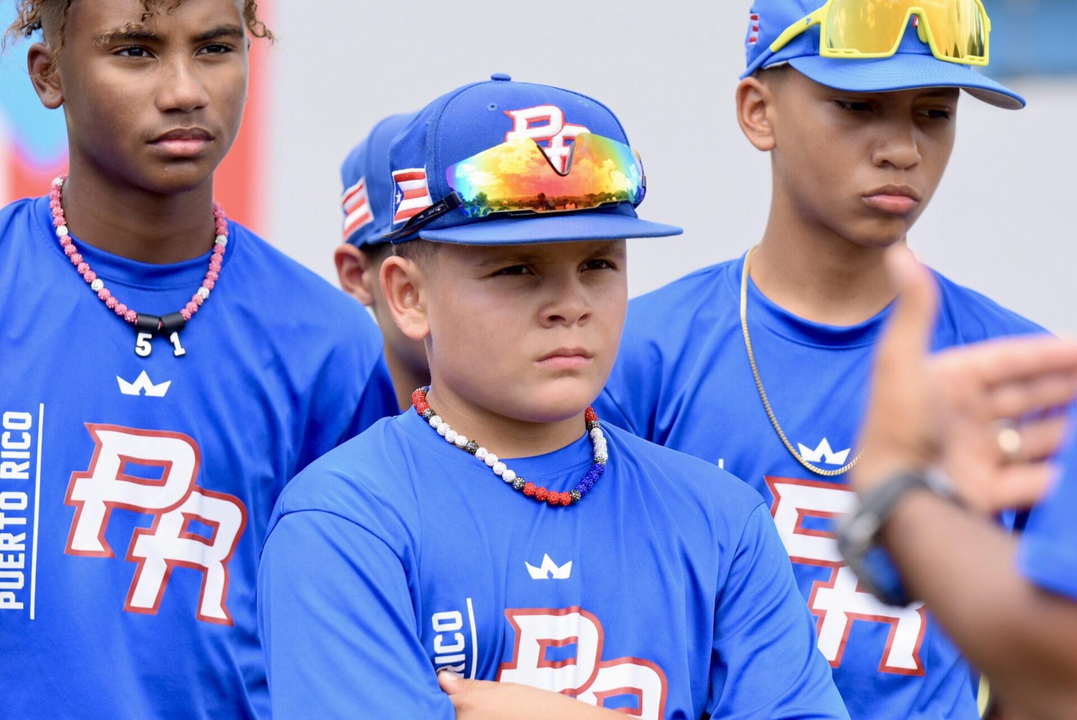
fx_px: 7409
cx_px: 538
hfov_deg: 8.3
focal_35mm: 248
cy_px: 360
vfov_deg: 5.6
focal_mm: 165
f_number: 4
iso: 400
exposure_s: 1/1000
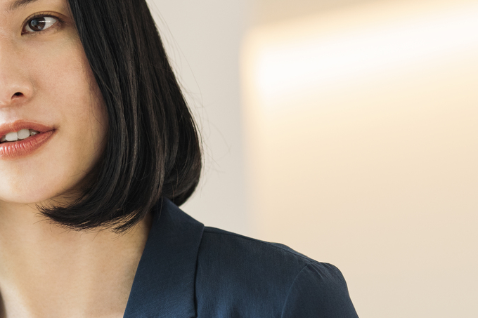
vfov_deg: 4.4
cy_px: 356
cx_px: 20
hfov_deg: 6.7
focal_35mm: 309
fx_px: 4102
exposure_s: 1/200
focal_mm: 105
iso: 320
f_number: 1.8
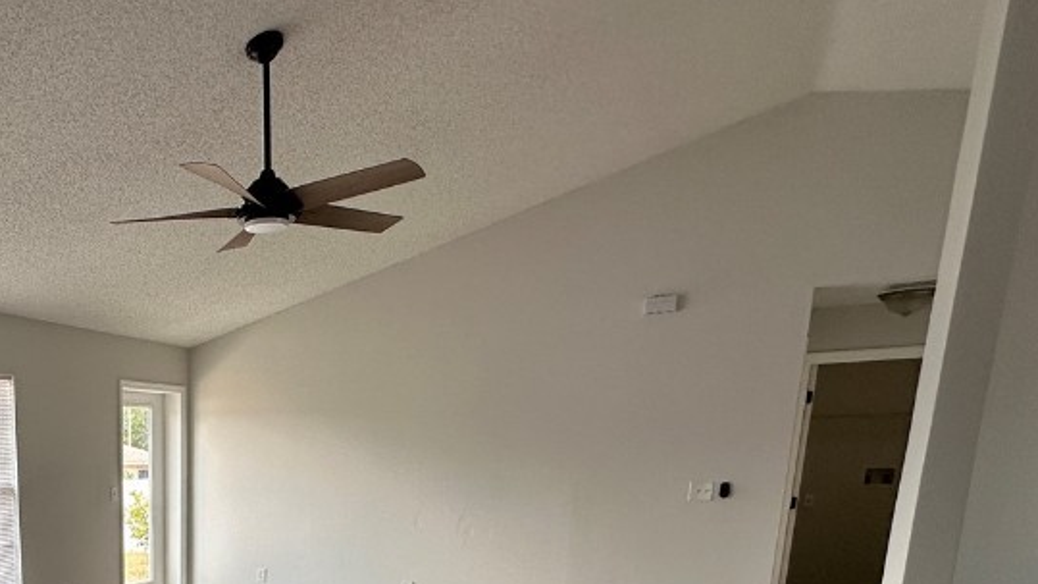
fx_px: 798
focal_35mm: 29
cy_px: 611
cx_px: 119
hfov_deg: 57.5
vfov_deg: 35.5
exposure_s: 1/99
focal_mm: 2.22
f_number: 2.2
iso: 40
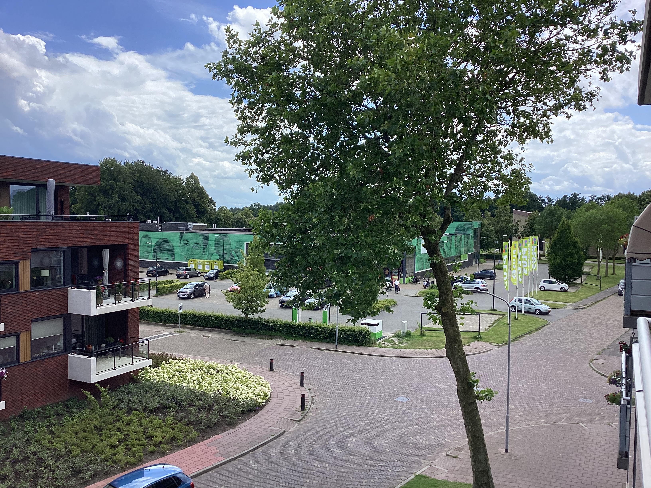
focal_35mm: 31
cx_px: 326
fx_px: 583
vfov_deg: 45.4
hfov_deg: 58.4
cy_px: 244
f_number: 2.4
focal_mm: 3.3
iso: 25
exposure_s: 1/981
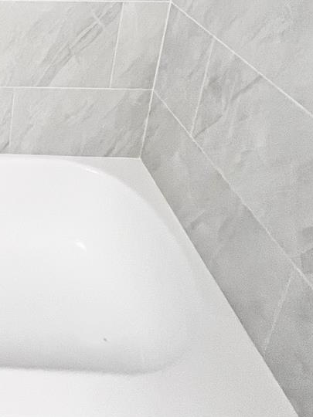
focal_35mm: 37
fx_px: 446
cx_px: -105
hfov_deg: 29.9
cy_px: -31
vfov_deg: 41.2
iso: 200
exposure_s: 1/120
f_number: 1.8
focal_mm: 1.57
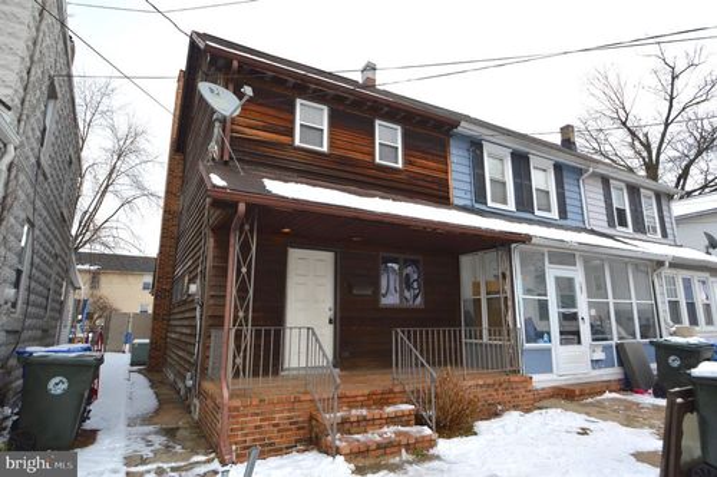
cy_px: 238
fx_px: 388
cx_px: 358
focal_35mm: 20
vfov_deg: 63.2
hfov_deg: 85.4
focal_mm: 13
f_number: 6.3
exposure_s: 1/160
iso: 100
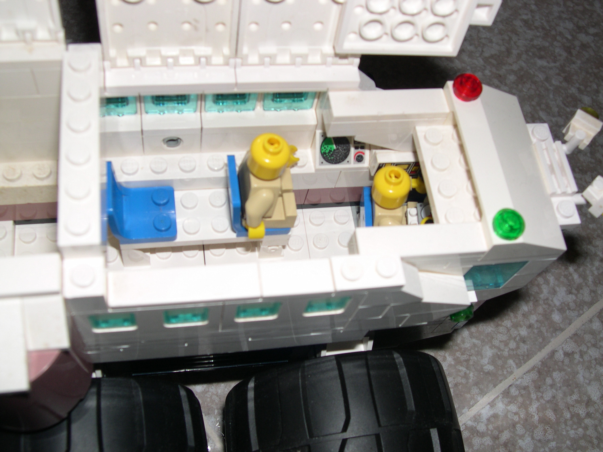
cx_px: 302
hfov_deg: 49.0
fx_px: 662
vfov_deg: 37.7
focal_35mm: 38
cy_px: 226
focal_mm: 8
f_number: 7.6
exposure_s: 1/60
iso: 100
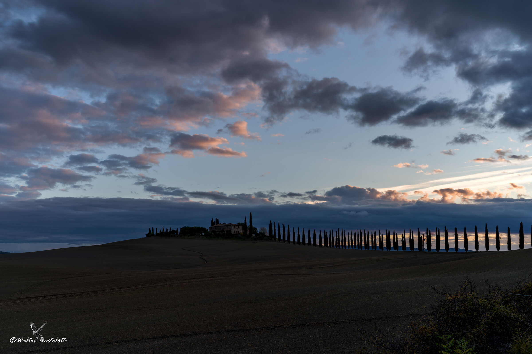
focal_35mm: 35
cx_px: 266
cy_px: 177
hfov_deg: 54.4
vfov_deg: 37.9
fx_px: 517
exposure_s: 1/5
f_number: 8
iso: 100
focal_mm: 35
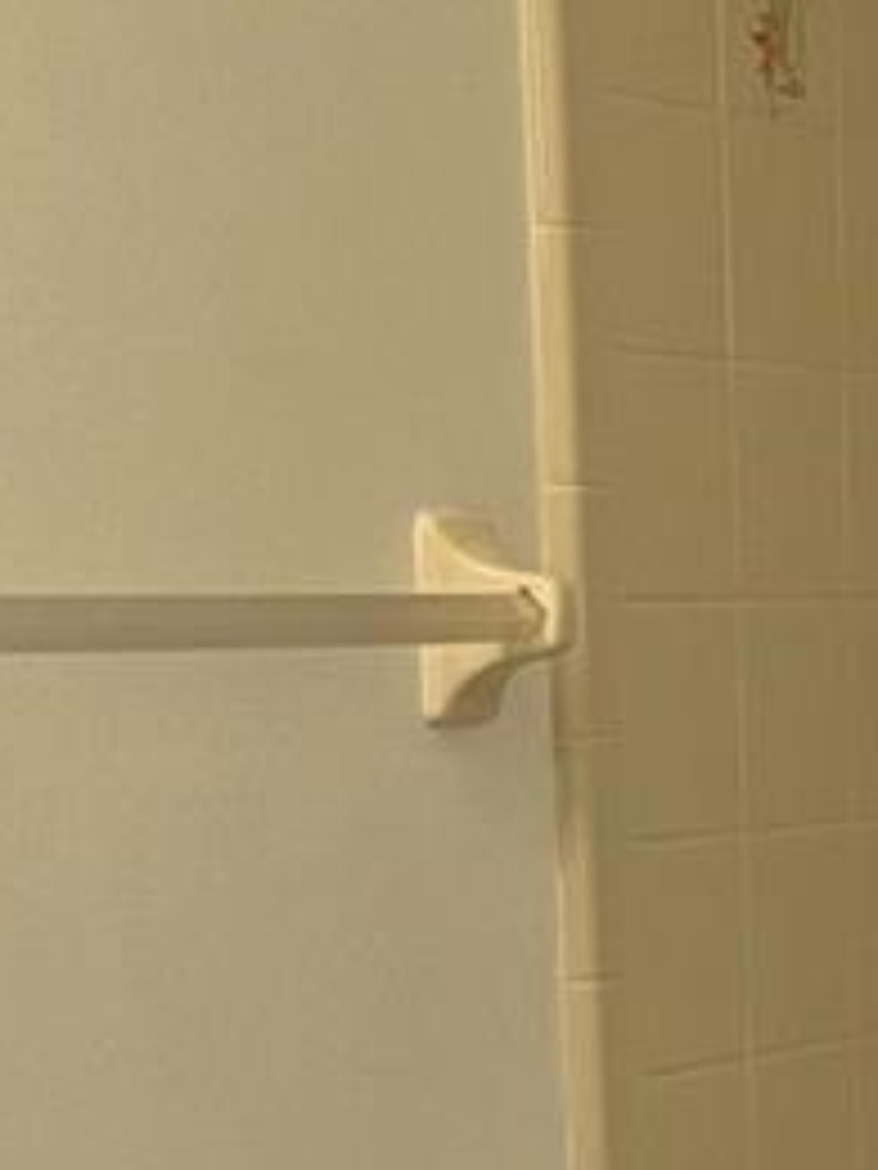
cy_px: 1760
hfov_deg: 12.2
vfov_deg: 15.2
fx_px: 4058
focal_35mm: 120
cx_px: 815
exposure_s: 1/60
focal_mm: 5.1
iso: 80
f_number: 1.6
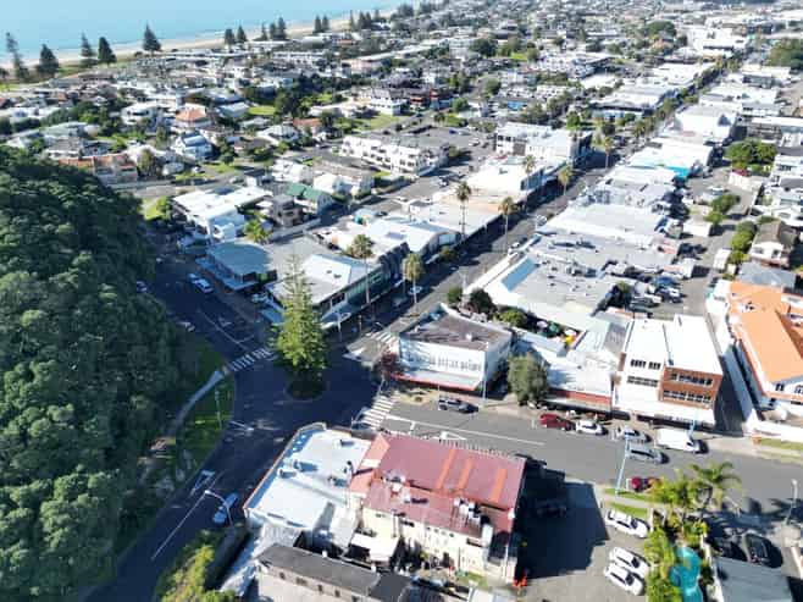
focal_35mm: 24
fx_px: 557
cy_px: 301
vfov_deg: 56.8
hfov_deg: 71.6
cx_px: 402
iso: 100
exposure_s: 1/1600
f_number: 1.7
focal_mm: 6.72
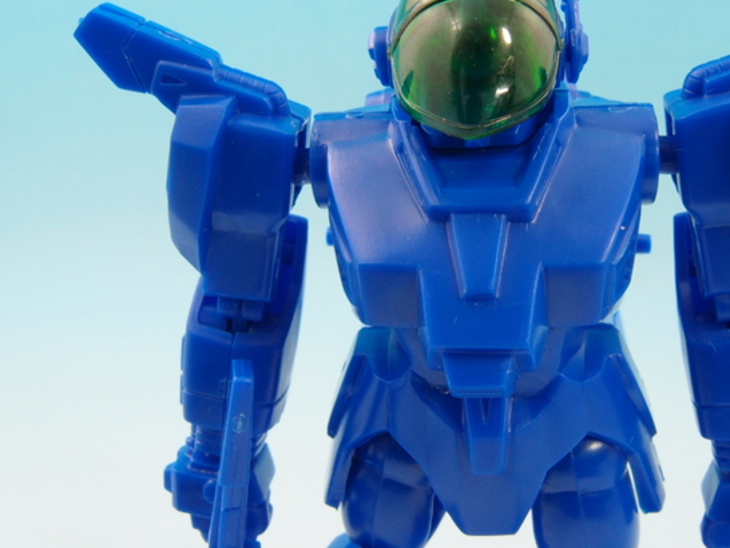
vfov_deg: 35.1
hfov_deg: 45.6
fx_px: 865
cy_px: 235
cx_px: 428
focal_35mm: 41
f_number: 8
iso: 100
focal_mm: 6
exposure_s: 1
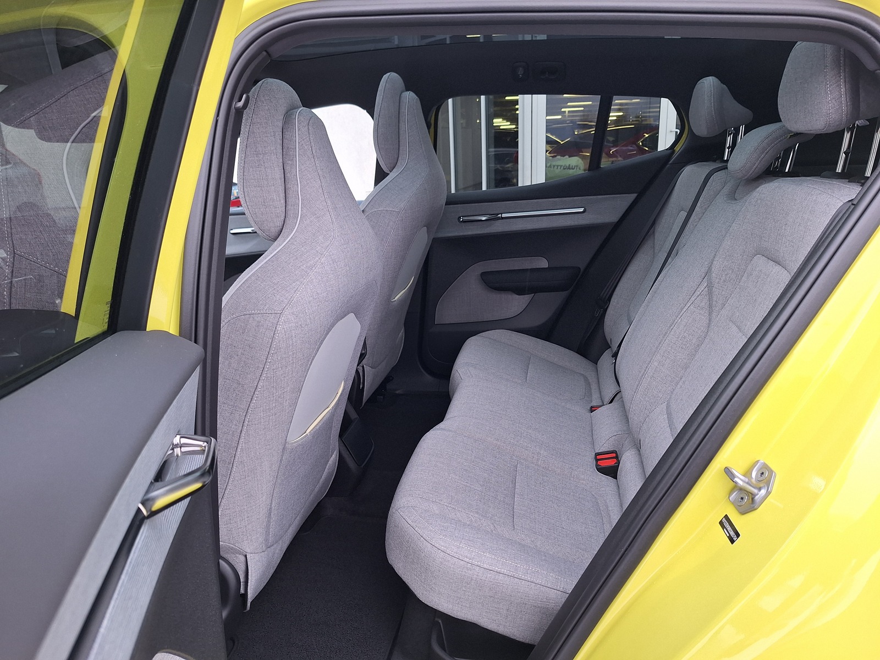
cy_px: 330
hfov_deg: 73.9
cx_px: 440
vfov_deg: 58.9
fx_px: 585
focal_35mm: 23
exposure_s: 1/50
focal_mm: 5.54
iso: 64
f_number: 1.8
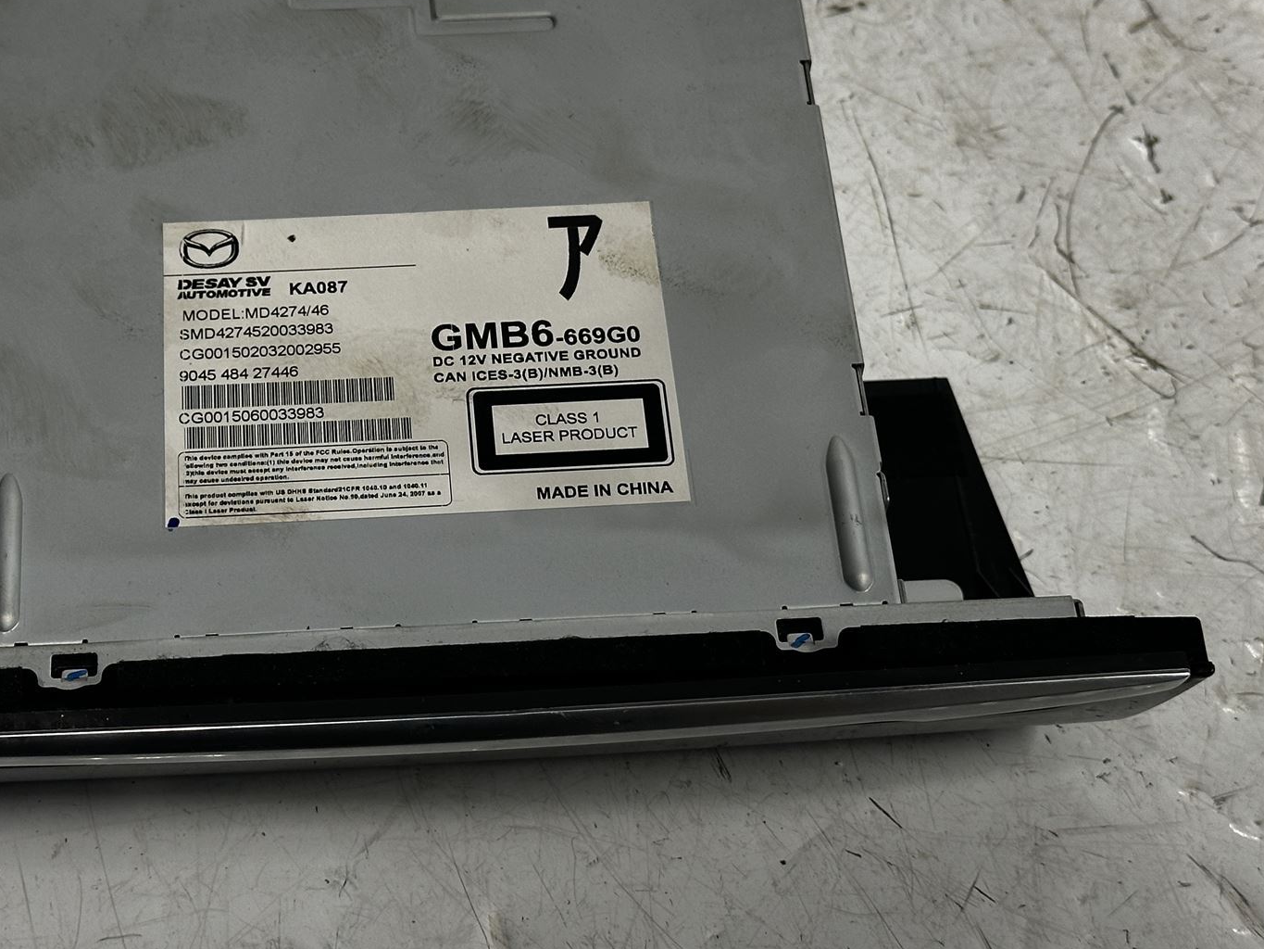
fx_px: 2629
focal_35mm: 72
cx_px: 443
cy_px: 373
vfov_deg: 20.4
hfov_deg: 26.9
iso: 80
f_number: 1.78
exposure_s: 1/50
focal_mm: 6.86
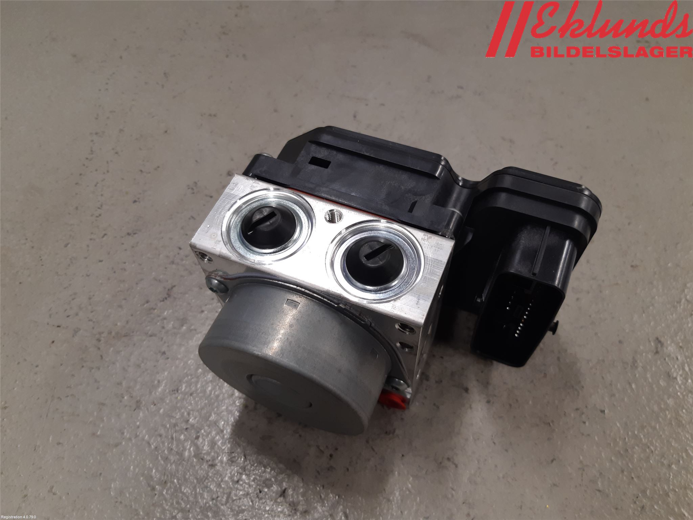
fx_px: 521
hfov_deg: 67.3
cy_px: 260
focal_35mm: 26
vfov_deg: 53.1
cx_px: 346
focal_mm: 3.93
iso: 64
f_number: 1.7
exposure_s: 1/50
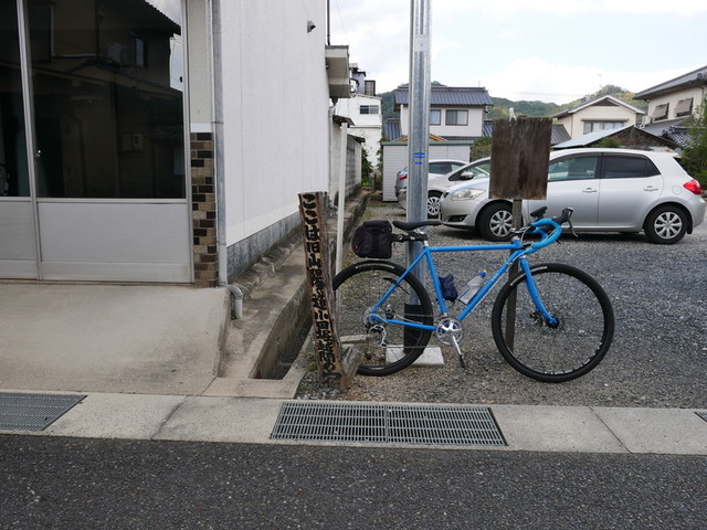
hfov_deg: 63.4
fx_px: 572
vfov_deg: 49.7
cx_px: 354
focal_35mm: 28
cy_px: 265
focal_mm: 14
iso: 200
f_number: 4.5
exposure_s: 1/400
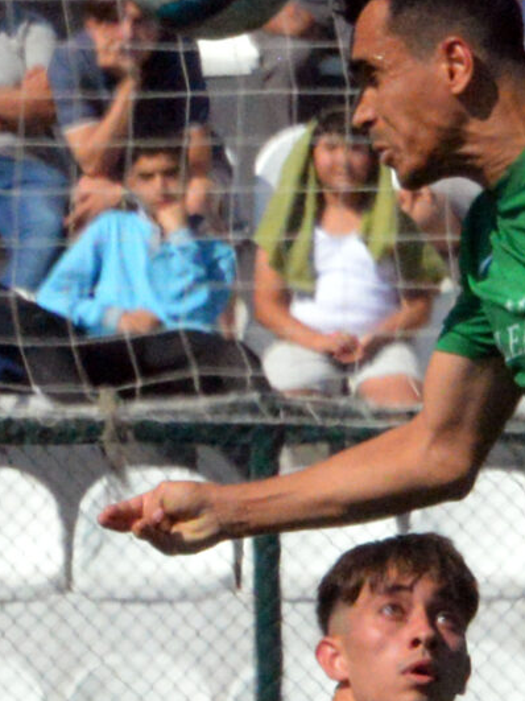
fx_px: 28140
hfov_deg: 1.1
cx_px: 248
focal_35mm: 1391
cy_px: 786
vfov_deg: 1.4
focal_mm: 300
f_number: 16
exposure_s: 1/4000
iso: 5000
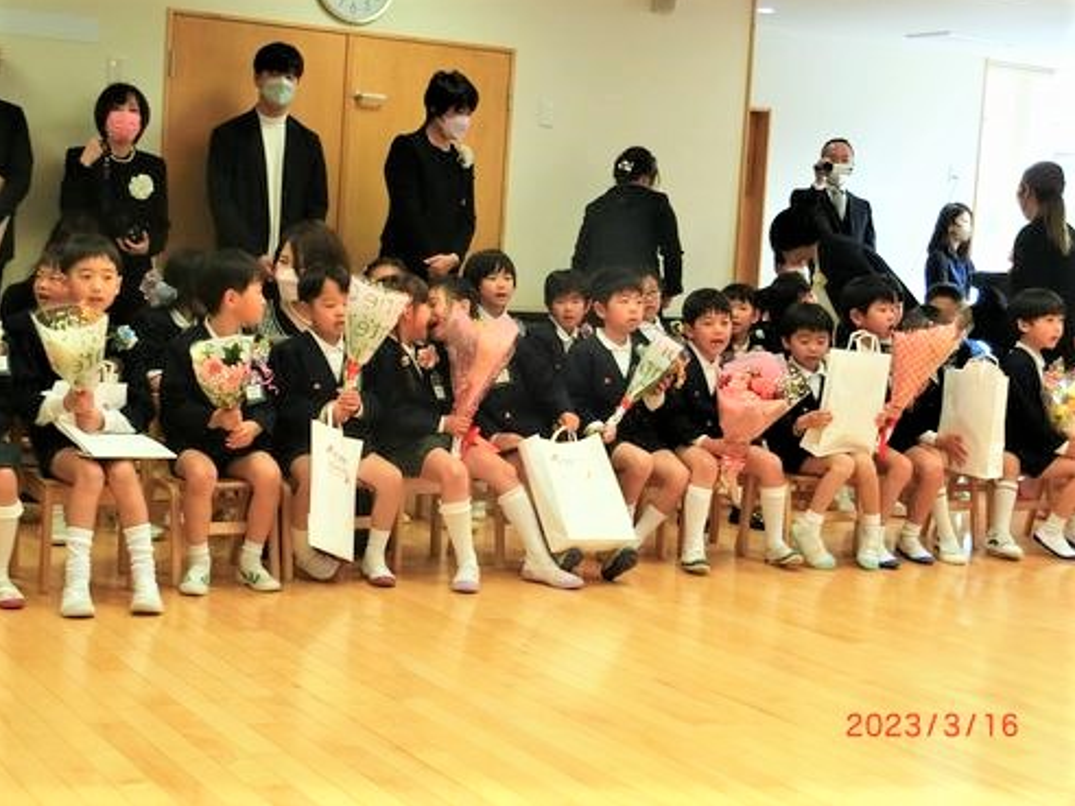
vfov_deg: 24.0
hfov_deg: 31.7
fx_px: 1894
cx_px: 540
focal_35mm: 61
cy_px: 399
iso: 800
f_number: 5
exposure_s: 1/160
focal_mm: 10.7
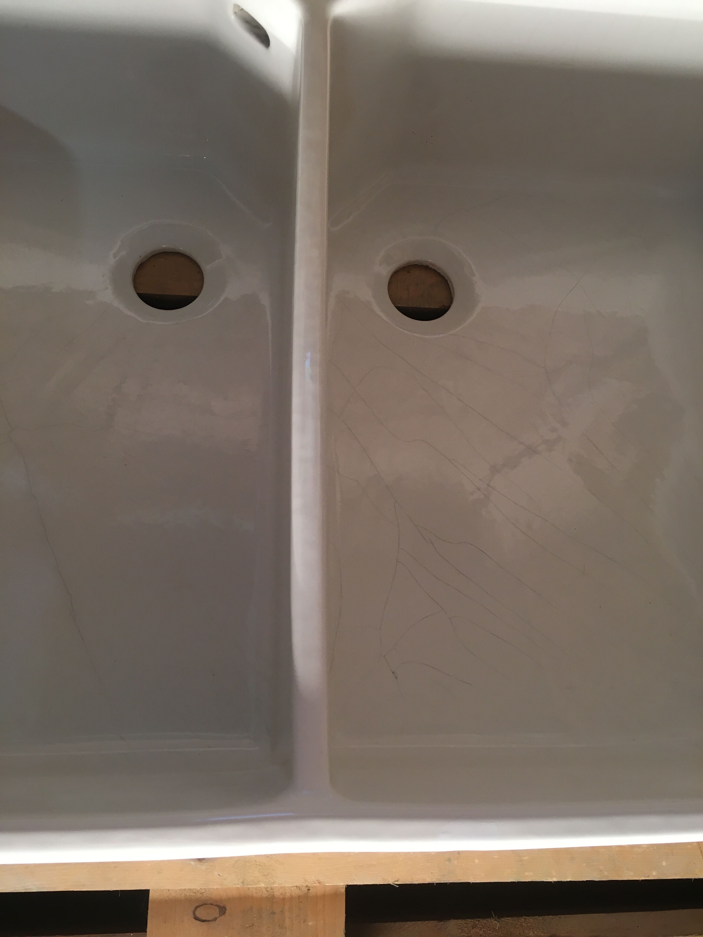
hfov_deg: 48.2
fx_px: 785
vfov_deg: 61.7
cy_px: 468
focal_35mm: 29
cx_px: 352
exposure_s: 1/33
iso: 80
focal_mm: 4.15
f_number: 2.2
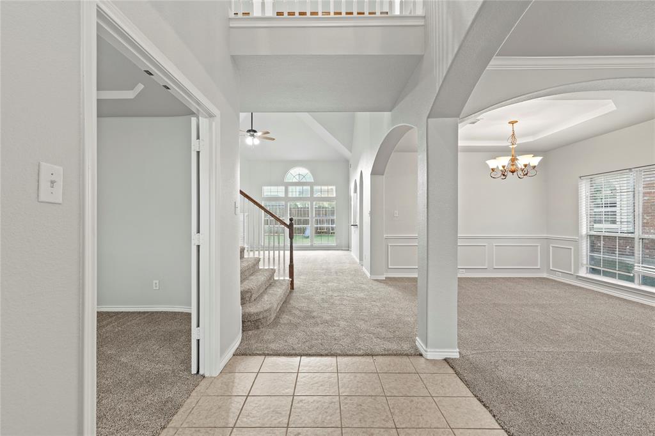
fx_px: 300
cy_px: 218
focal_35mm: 16
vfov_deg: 72.0
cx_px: 328
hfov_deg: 95.0
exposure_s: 1/1.25
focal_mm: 11
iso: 125
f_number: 5
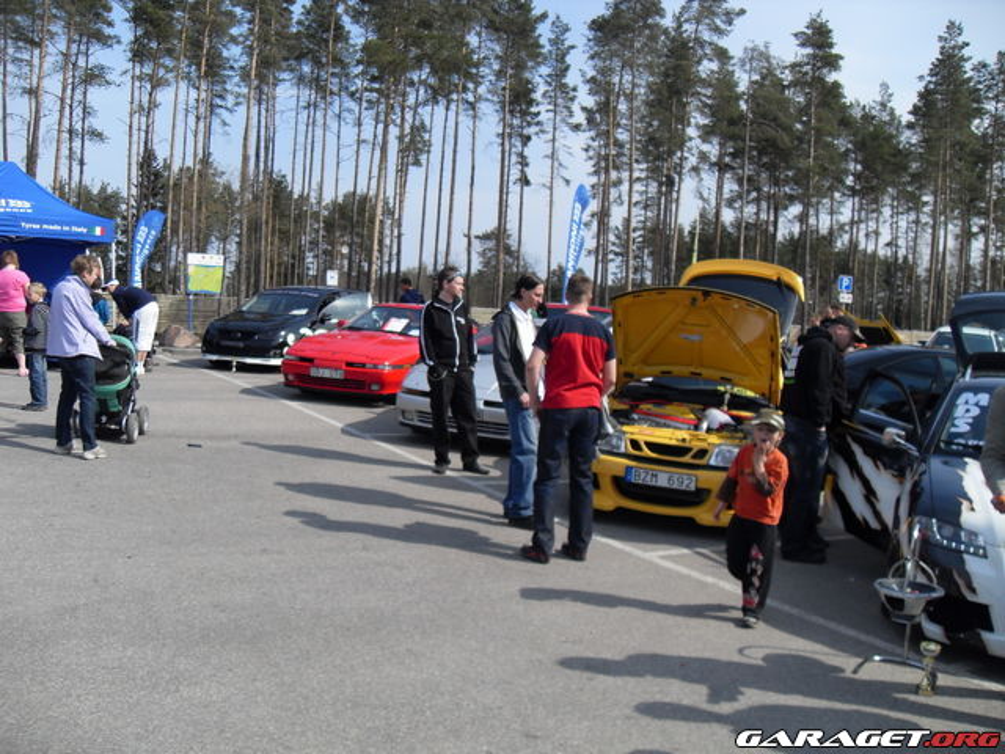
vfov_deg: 41.8
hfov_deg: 54.0
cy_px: 377
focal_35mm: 34
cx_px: 502
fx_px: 987
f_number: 7
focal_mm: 6.3
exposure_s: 1/180
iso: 80
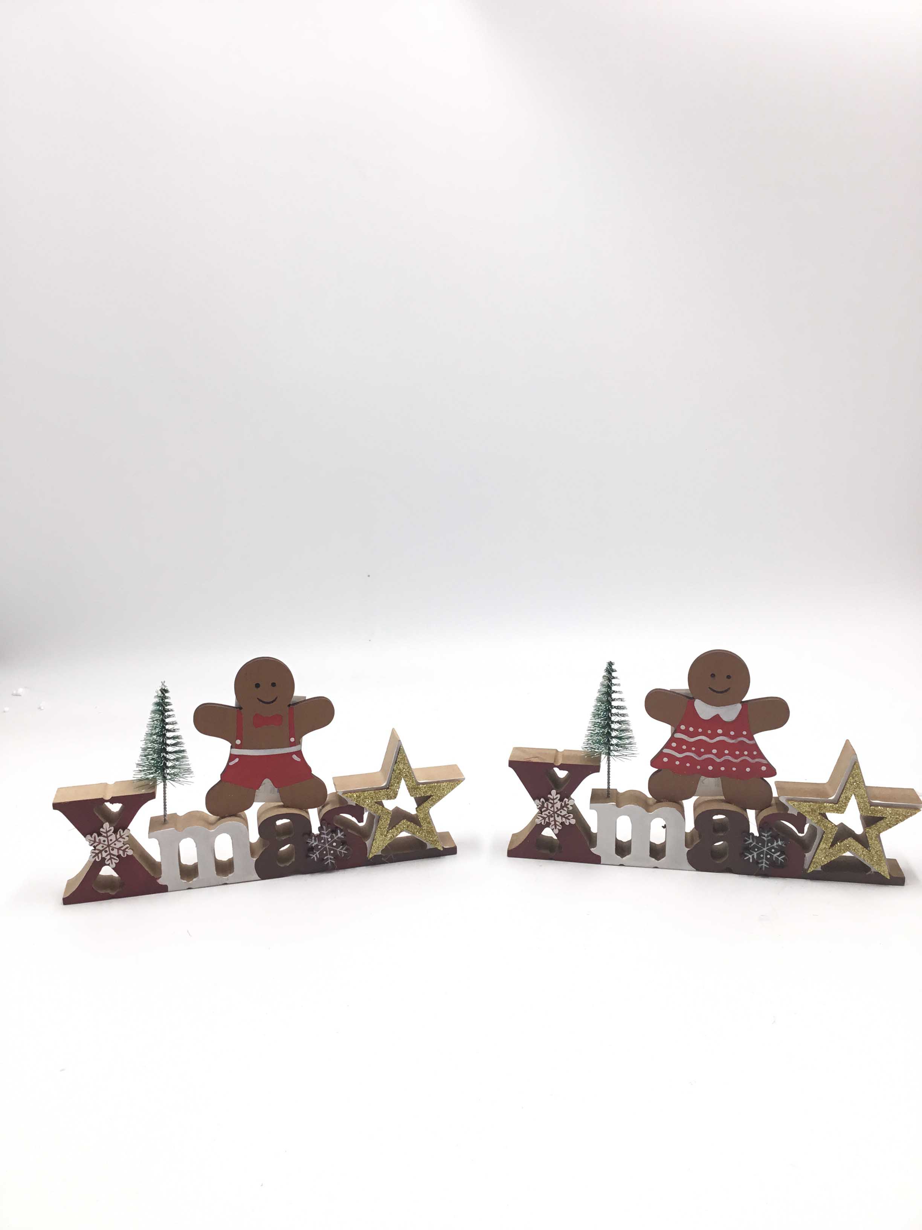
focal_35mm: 31
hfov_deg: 45.4
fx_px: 1101
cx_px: 461
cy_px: 615
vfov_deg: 58.4
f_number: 2.4
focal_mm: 3.3
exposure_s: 1/163
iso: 25
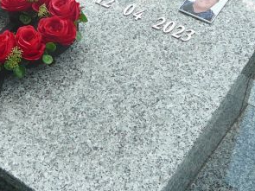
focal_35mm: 76
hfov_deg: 25.2
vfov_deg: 19.0
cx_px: 46
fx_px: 560
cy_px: 11
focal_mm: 5.2
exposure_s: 1/640
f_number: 2.8
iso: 80
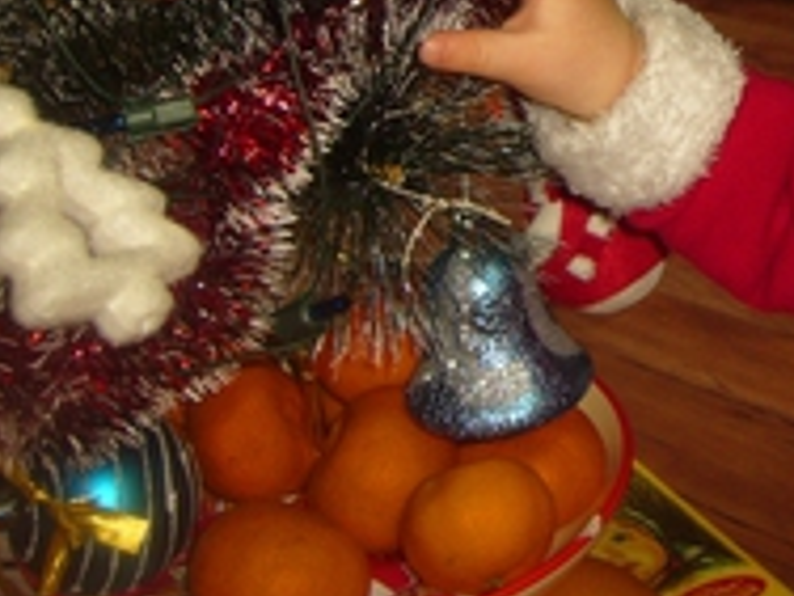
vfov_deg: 17.2
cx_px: 828
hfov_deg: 22.2
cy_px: -8
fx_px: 1927
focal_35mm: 84
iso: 100
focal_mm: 5.8
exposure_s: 1/30
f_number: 2.8
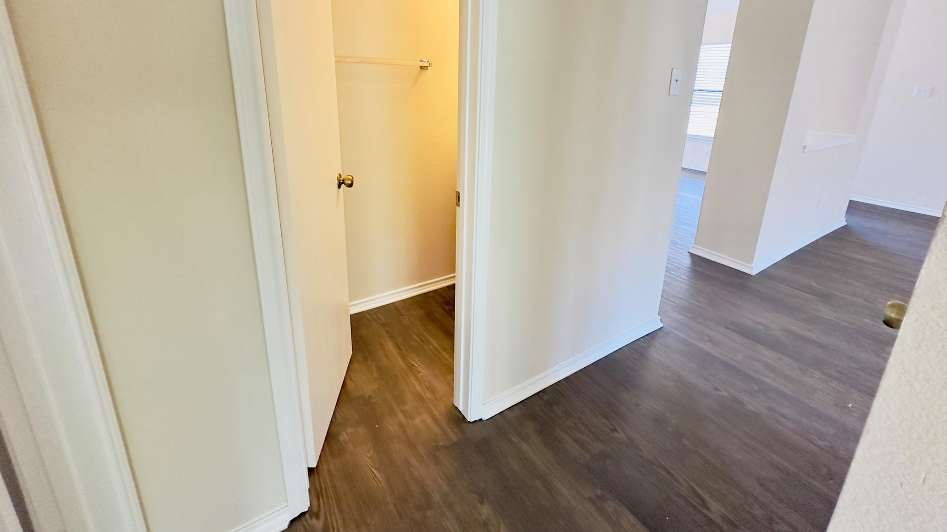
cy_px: 189
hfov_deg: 99.4
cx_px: 471
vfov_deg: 65.7
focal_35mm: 16
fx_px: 402
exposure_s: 1/120
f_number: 2.2
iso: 250
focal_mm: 2.22
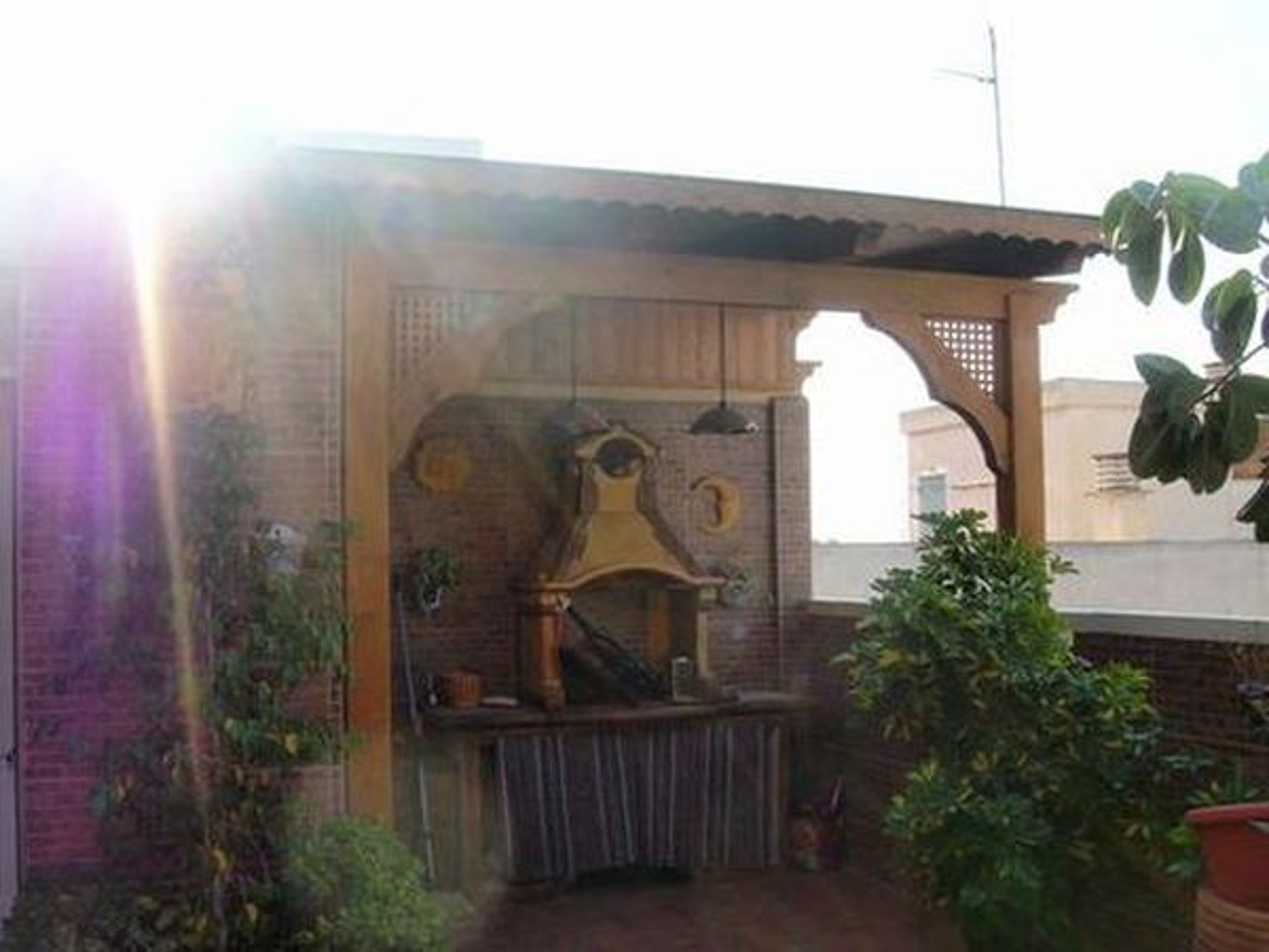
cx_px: 634
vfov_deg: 37.7
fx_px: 1393
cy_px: 476
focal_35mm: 38
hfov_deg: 49.0
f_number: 4.6
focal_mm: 6.3
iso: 50
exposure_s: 1/250
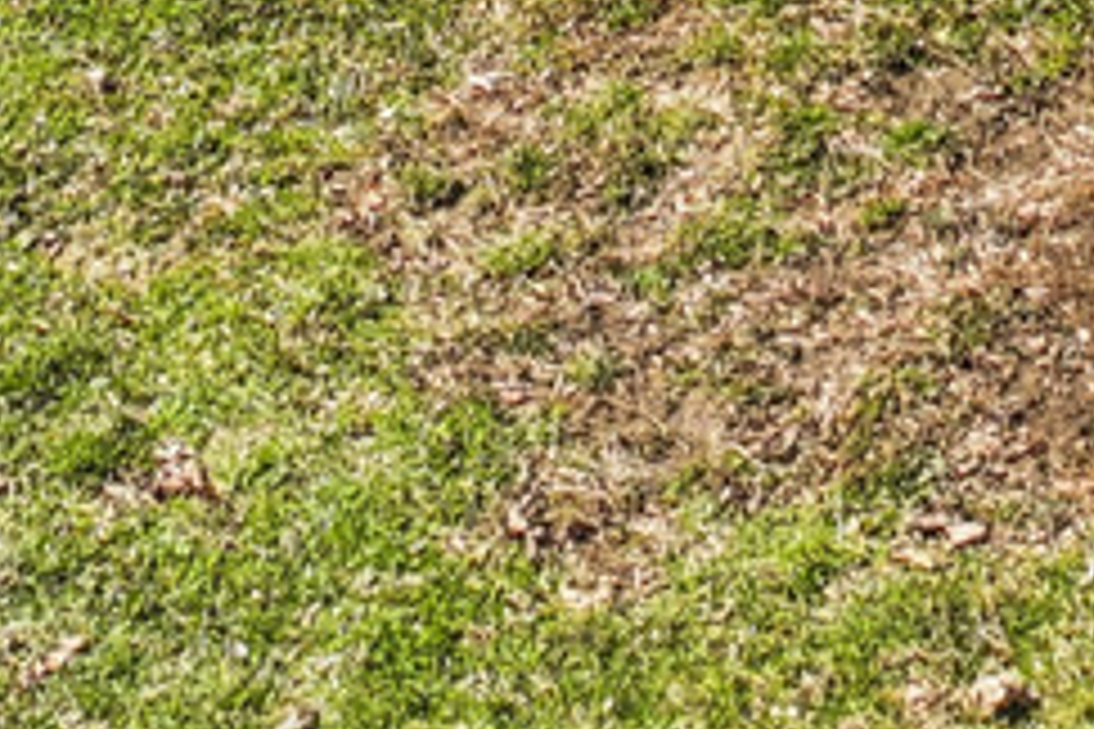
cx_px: 1409
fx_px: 4497
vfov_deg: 7.7
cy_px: -1665
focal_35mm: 148
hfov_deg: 13.4
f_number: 2.8
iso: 100
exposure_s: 1/100
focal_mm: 12.3
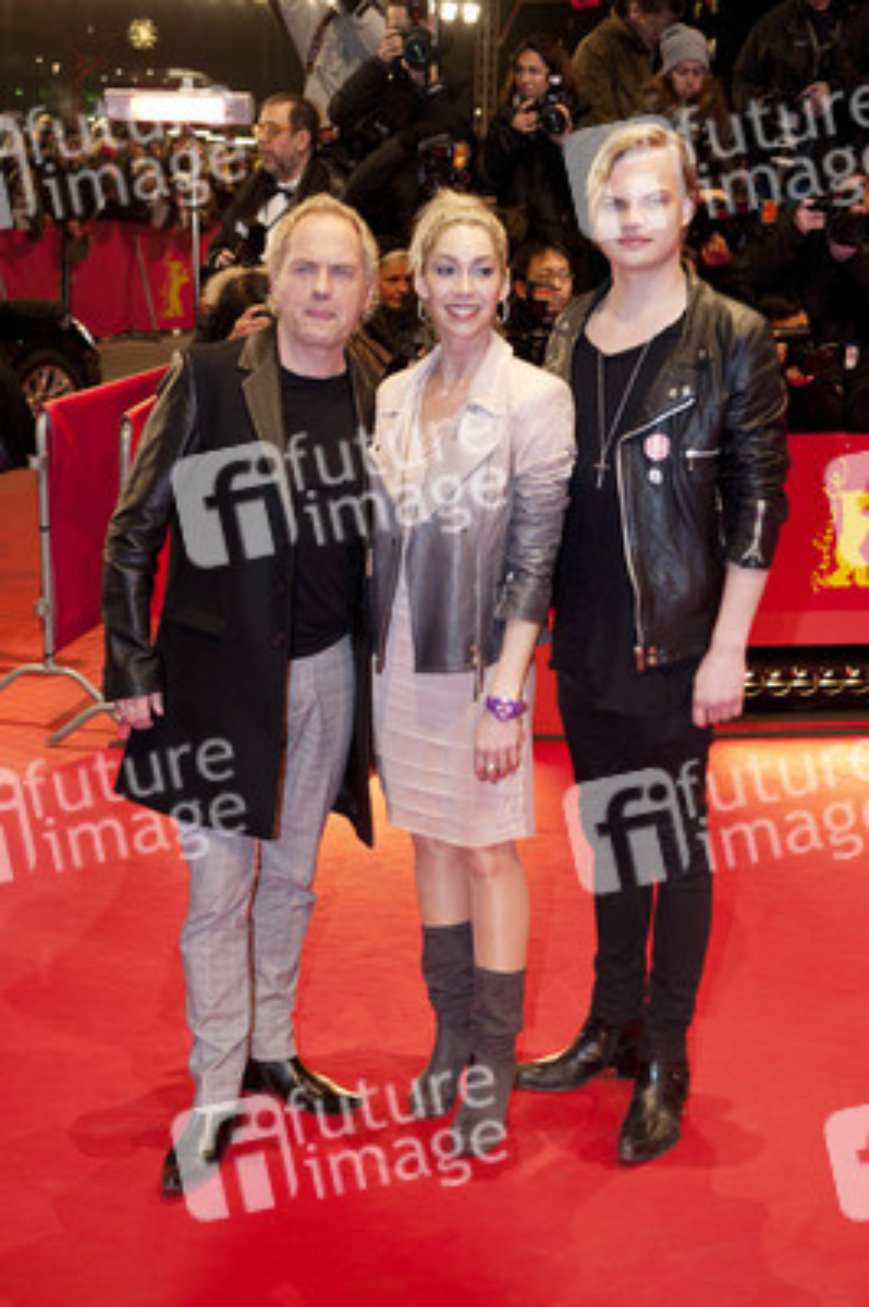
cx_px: 434
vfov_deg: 38.2
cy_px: 654
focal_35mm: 52
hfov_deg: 25.9
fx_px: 1886
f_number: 5
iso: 800
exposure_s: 1/125
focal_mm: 52
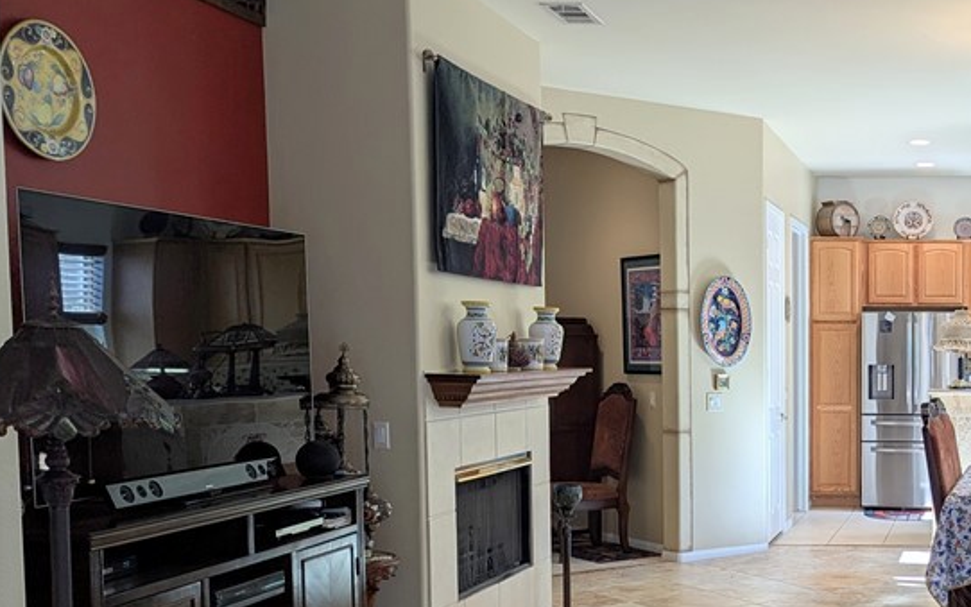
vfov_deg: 26.5
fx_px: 1270
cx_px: 895
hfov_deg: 38.6
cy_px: 471
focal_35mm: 48
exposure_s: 1/60
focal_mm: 6.81
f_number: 1.85
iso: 62
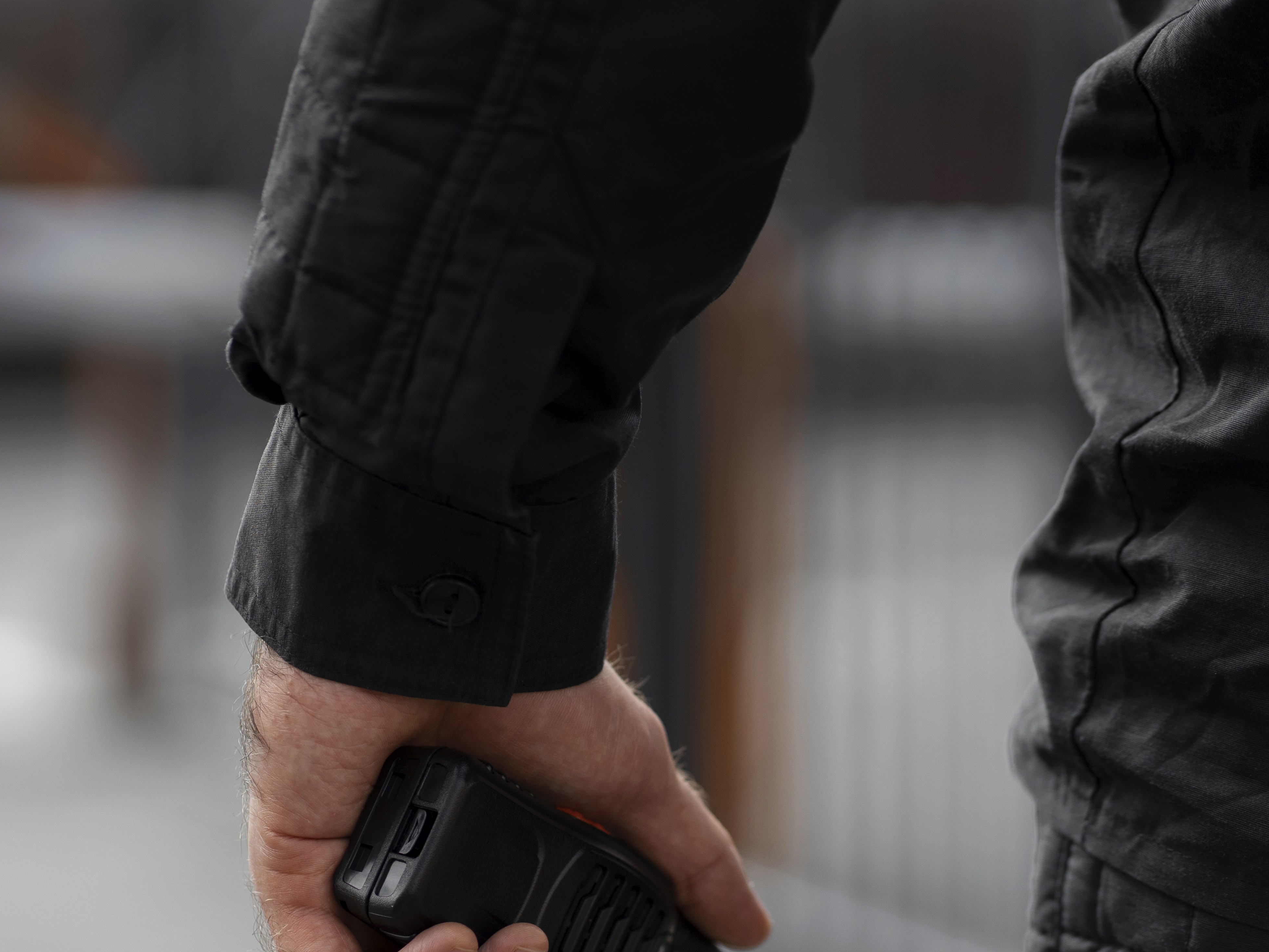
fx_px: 5279
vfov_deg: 10.3
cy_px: 724
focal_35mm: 144
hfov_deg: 13.7
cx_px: 552
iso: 500
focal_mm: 85
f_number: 2.5
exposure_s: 1/3200
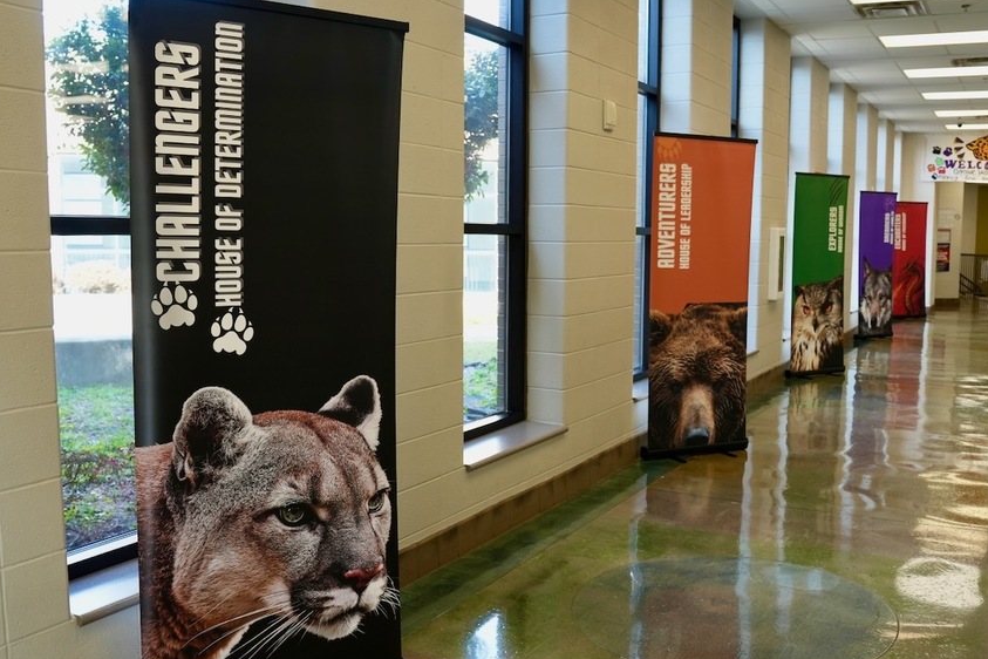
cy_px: 339
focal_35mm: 34
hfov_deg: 55.5
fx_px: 933
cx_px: 581
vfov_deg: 38.9
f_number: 4
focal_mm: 28
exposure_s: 1/160
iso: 800
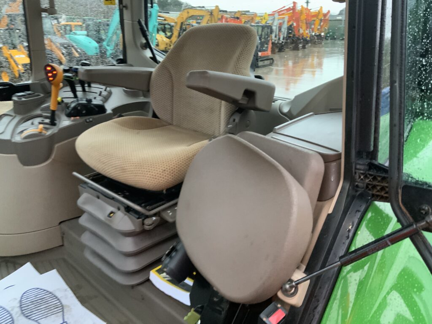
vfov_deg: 48.2
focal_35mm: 29
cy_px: 162
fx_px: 362
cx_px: 216
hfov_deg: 61.7
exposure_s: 1/40
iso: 320
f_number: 1.8
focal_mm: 3
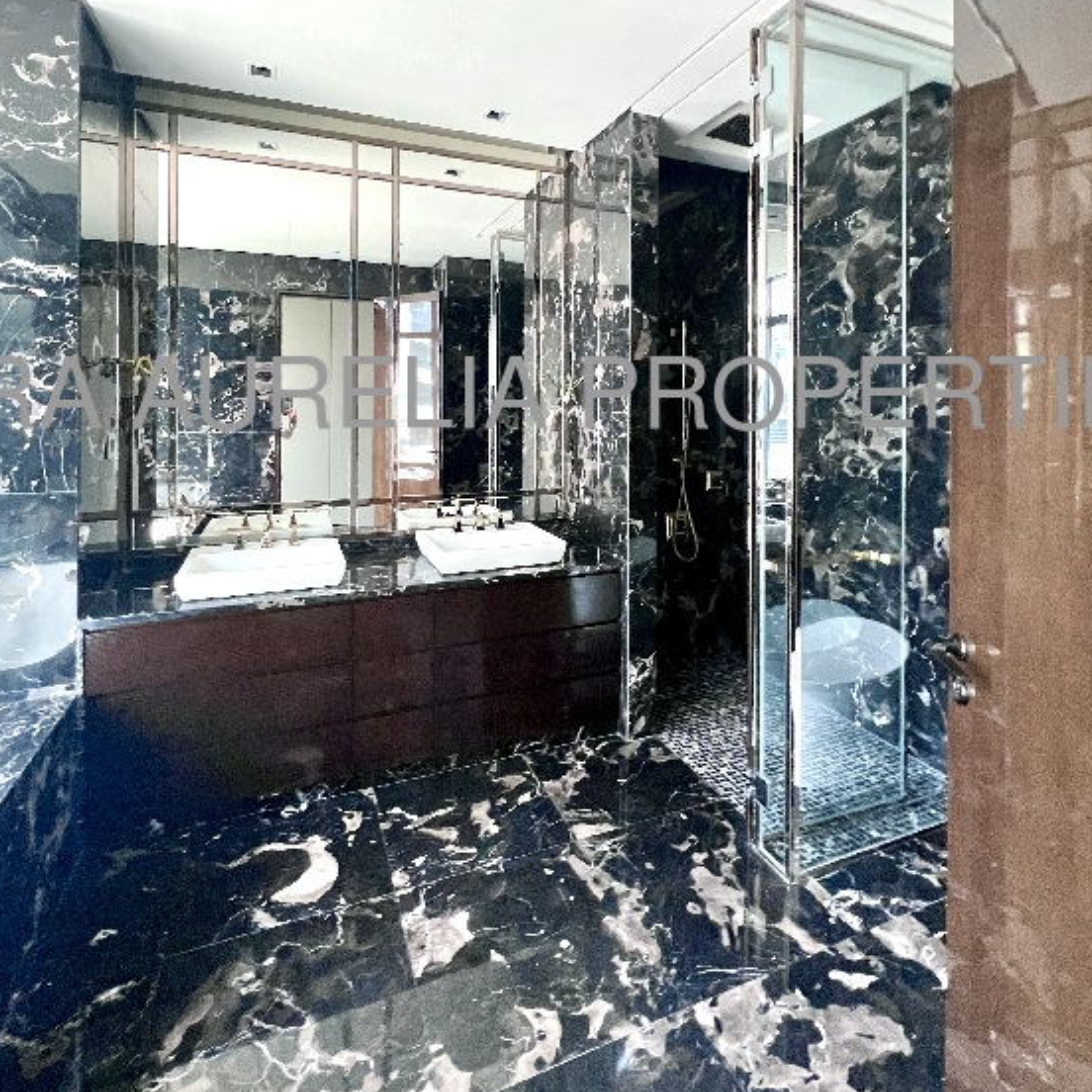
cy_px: 404
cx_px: 526
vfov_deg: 85.6
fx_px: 571
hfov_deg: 87.4
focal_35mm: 16
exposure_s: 1/60
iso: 320
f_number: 1.8
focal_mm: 1.57
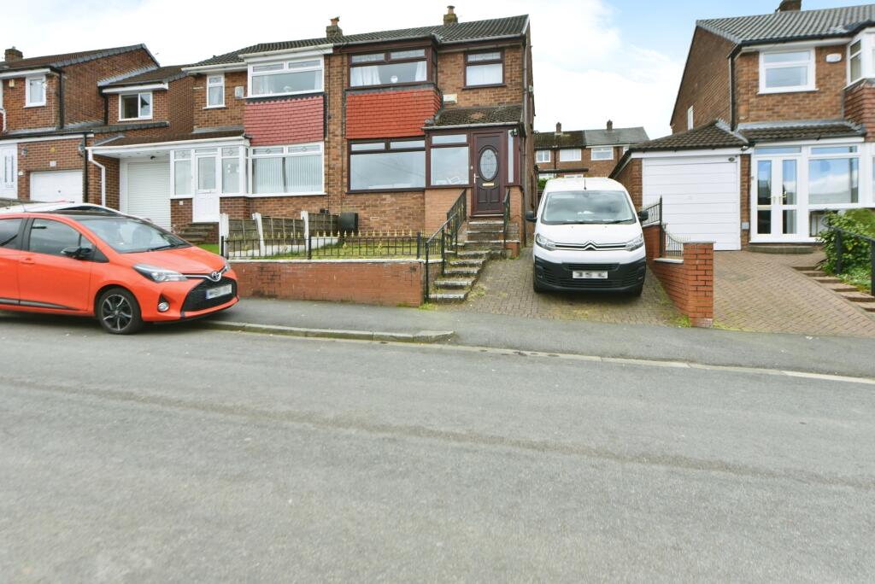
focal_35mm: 20
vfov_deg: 62.0
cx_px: 438
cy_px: 292
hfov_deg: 83.9
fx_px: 486
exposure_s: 1/640
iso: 800
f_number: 9
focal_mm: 20
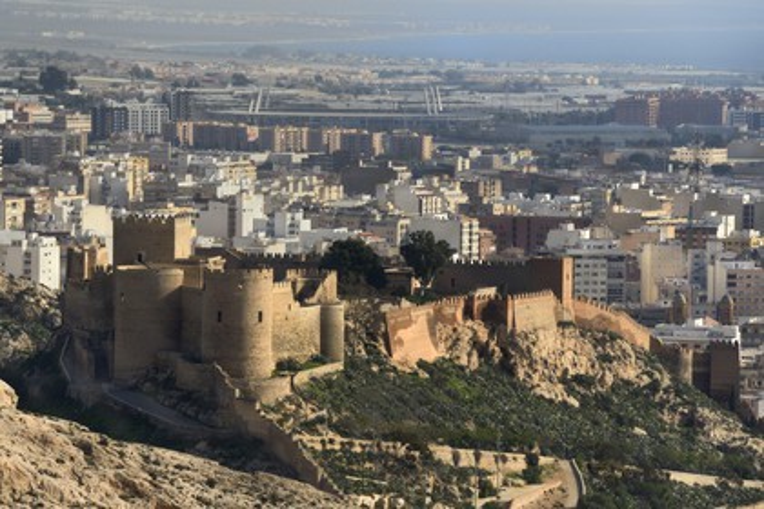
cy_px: 254
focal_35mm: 200
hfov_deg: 10.3
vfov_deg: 6.9
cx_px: 382
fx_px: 4244
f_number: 9
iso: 400
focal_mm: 200
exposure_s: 1/800
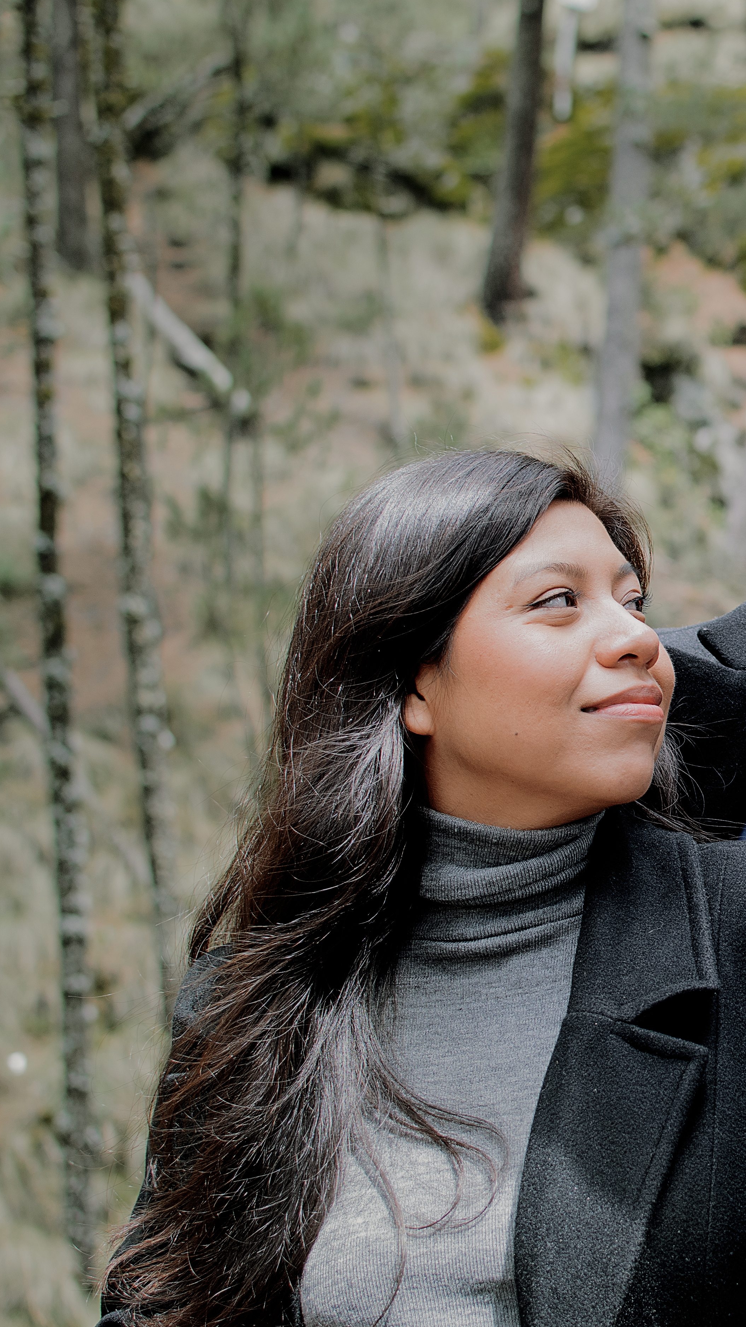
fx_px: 3089
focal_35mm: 88
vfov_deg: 24.2
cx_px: 856
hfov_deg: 13.4
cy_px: 692
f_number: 3.2
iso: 100
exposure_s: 1/200
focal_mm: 35
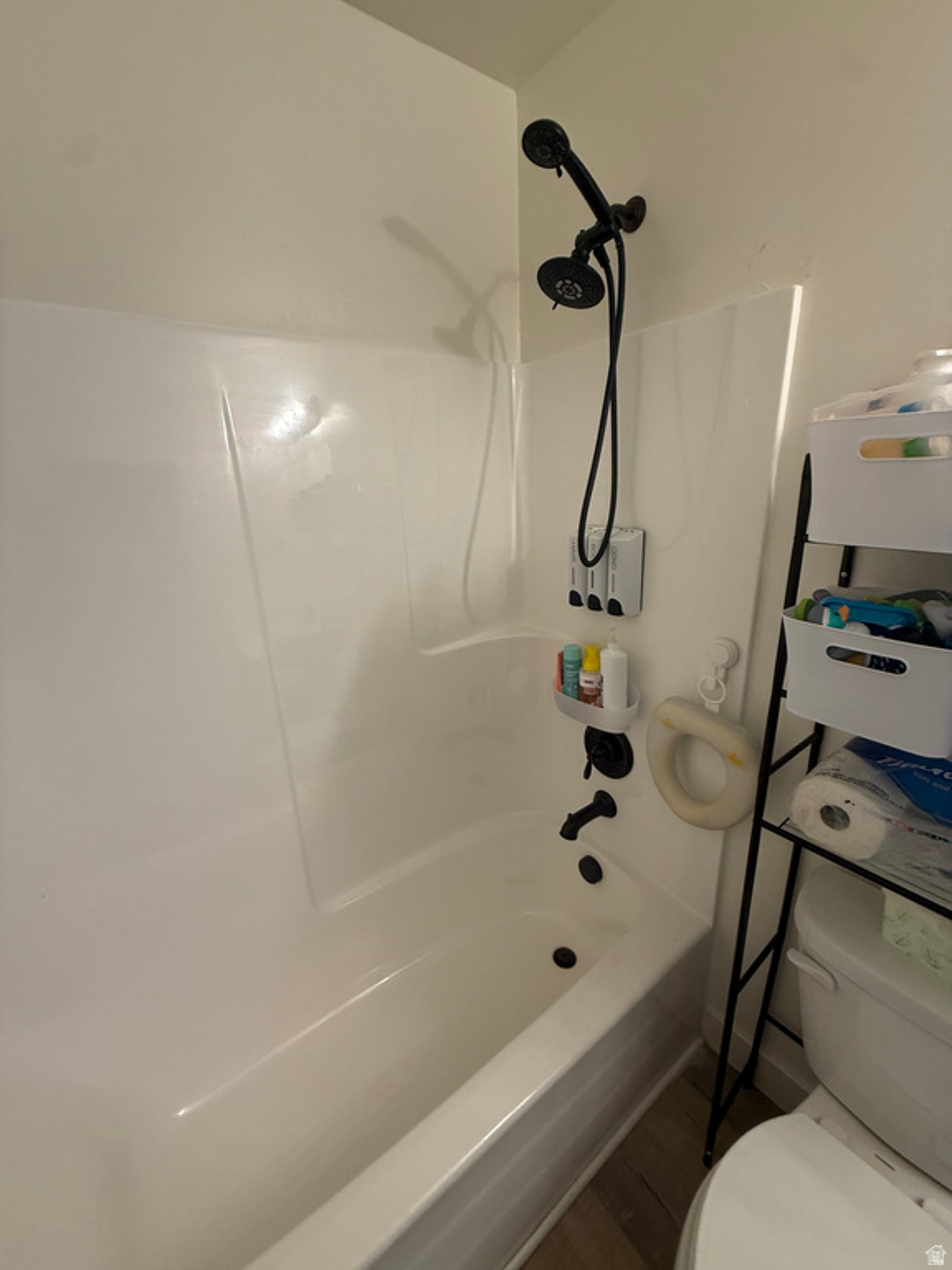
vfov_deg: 102.1
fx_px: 513
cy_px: 635
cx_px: 476
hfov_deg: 85.7
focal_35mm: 14
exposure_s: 1/120
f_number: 2.2
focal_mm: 2.22
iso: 160
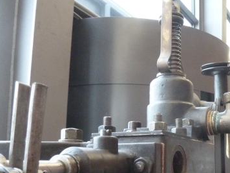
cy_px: 133
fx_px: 299
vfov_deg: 31.5
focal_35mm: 45
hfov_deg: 39.4
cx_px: 202
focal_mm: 4.1
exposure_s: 1/40
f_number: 3.3
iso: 800
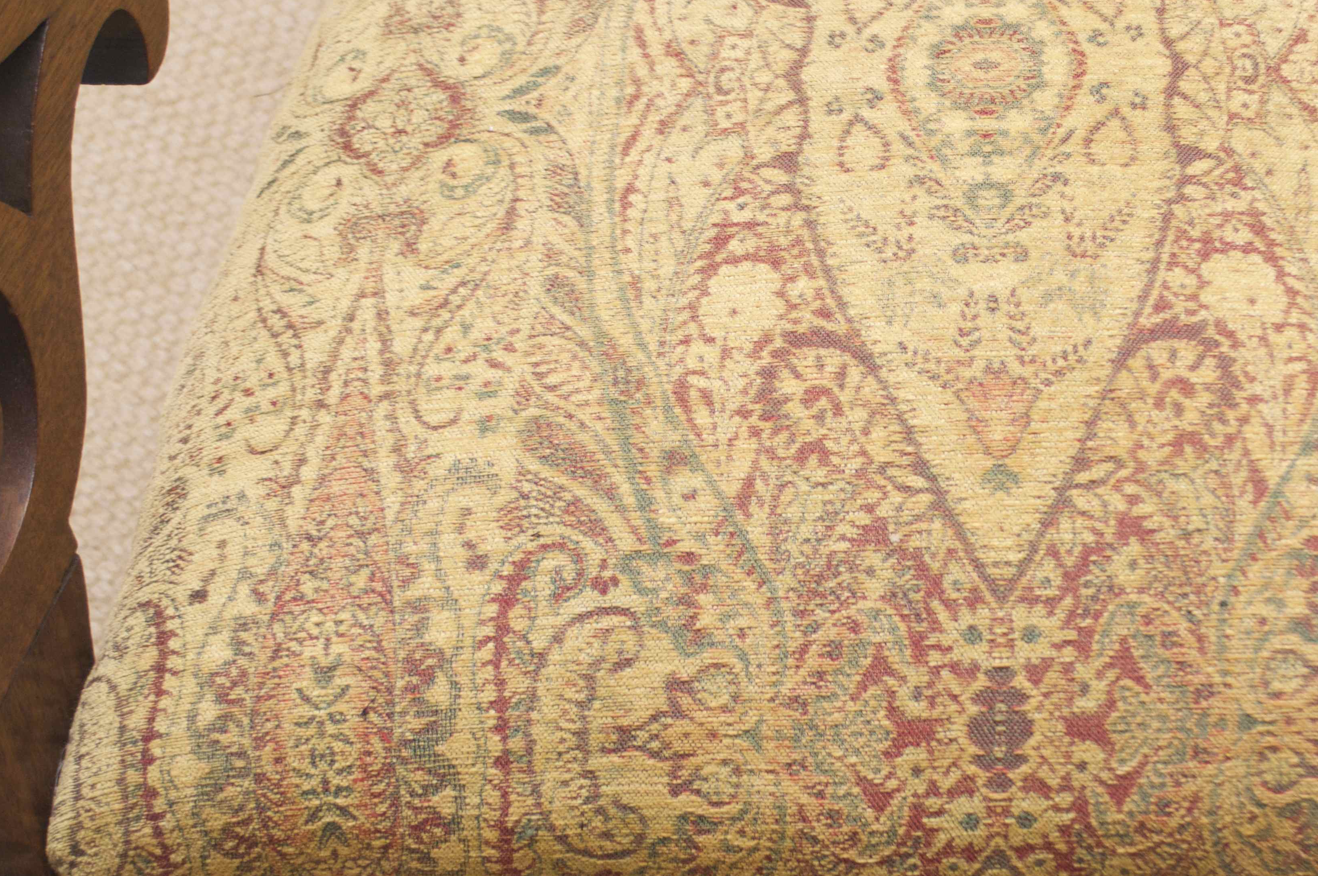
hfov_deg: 25.1
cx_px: 971
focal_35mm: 80
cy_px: 365
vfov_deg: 17.0
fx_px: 2923
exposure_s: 1/60
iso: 800
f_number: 4.5
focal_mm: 29
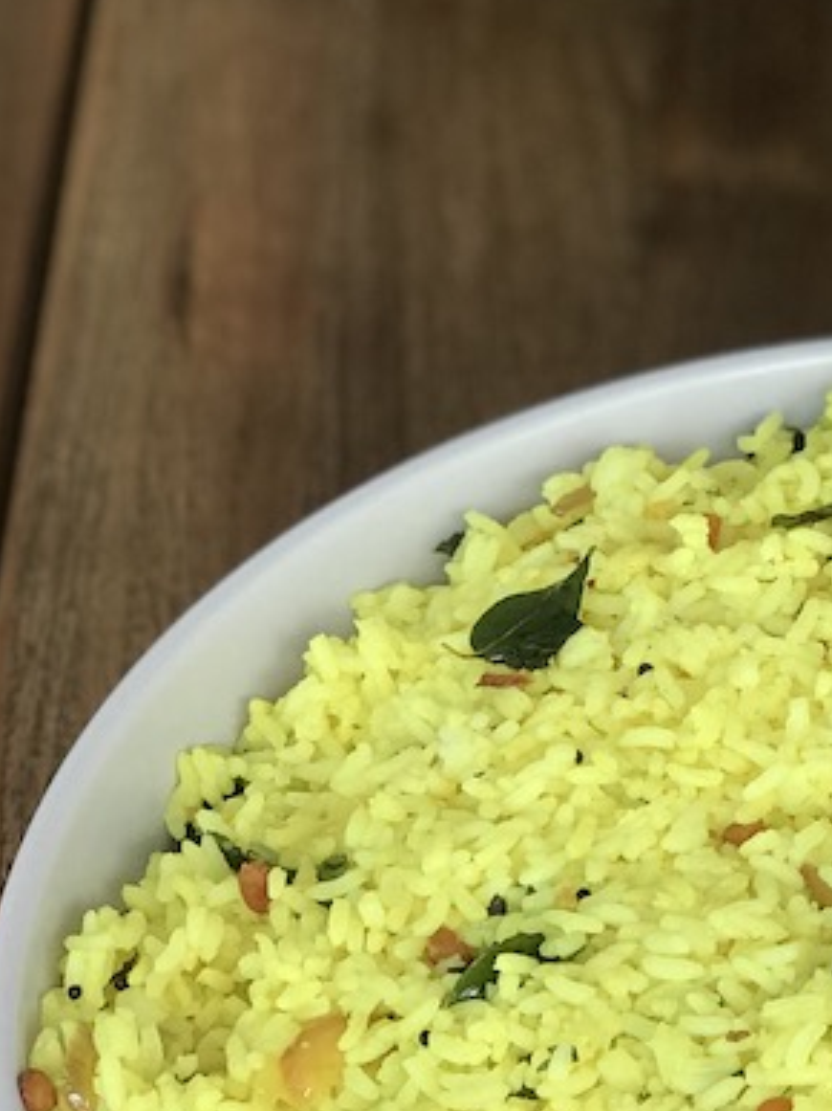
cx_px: 1070
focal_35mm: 157
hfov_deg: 9.3
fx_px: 5034
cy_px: 547
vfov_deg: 12.6
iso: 25
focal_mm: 6.6
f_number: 2.8
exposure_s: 1/50
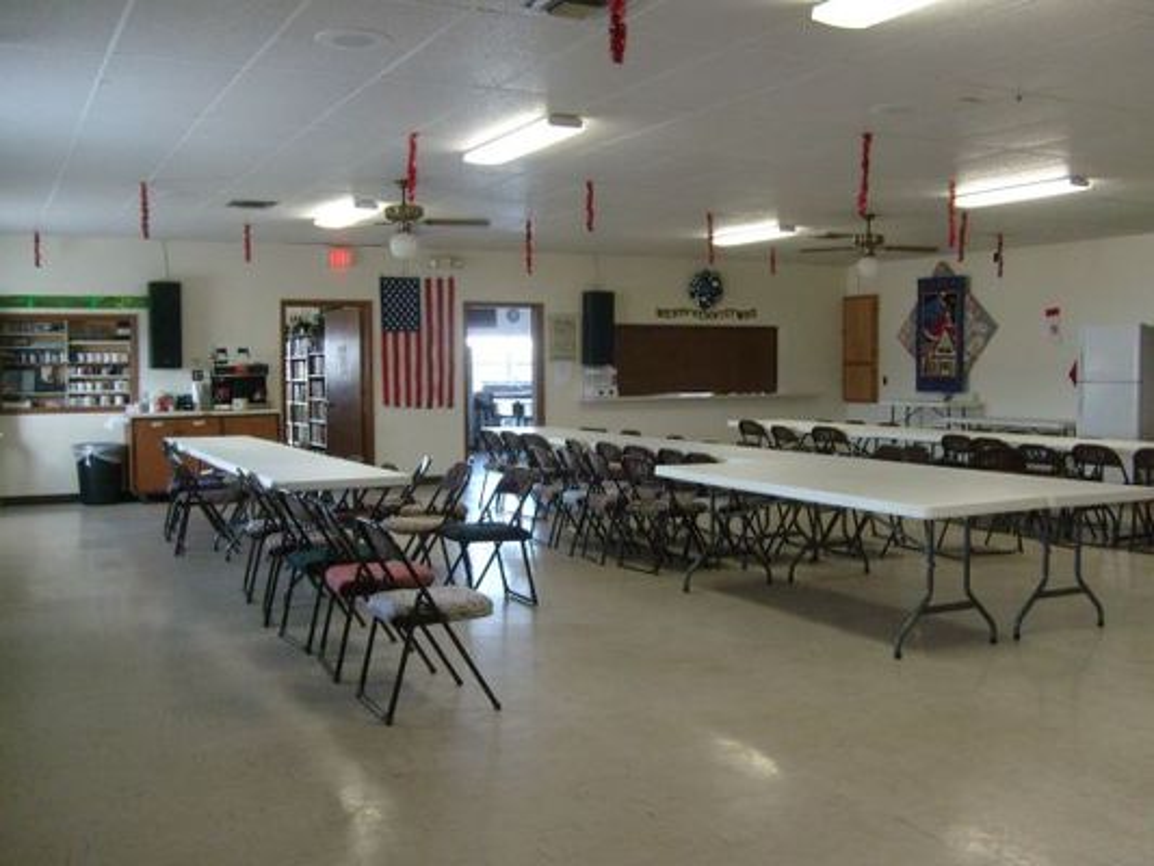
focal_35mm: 35
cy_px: 433
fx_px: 1167
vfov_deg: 40.7
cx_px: 577
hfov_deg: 52.6
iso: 200
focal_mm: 5.8
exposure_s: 1/45
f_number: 2.8
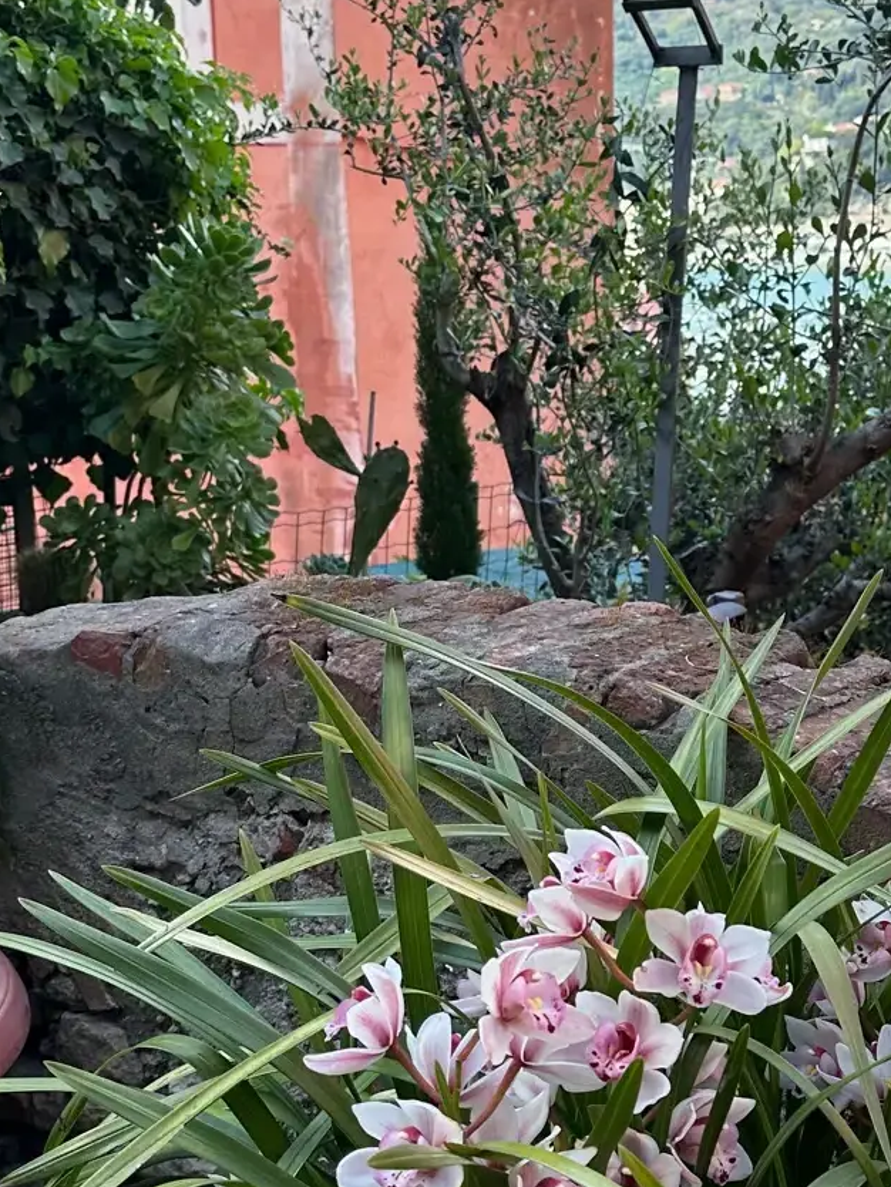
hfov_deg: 25.2
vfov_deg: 33.2
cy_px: 541
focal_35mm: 58
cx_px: 544
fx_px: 1990
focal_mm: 6.86
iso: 80
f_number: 1.78
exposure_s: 1/1062
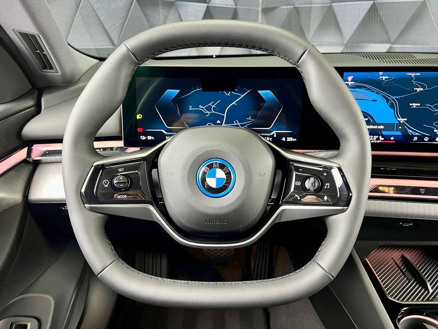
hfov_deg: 67.3
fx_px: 329
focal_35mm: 26
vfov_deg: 53.1
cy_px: 164
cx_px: 219
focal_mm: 5.7
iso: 320
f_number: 1.5
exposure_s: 1/50
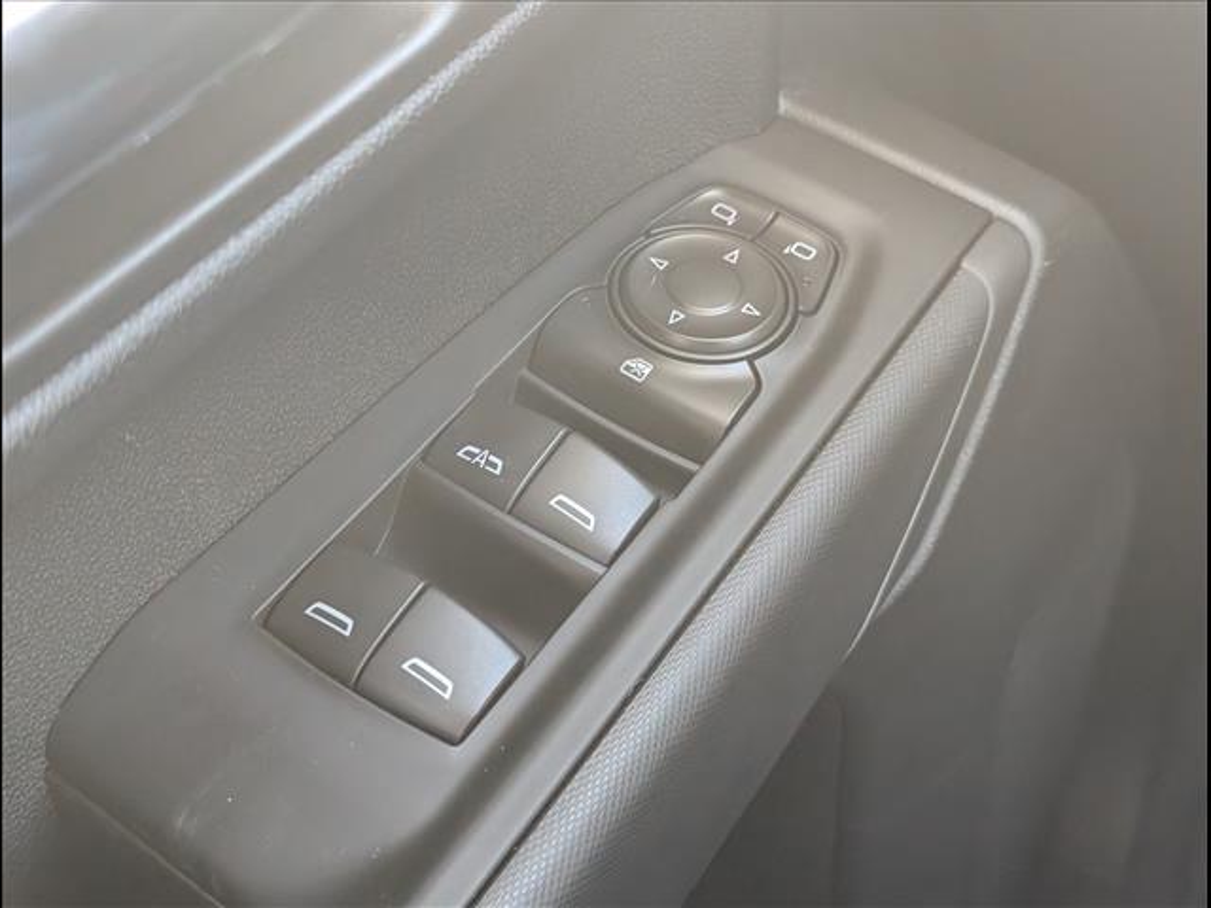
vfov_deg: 29.7
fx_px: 1714
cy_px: 454
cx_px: 606
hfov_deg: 38.9
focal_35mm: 49
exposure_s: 1/156
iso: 923
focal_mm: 6.9
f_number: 1.68
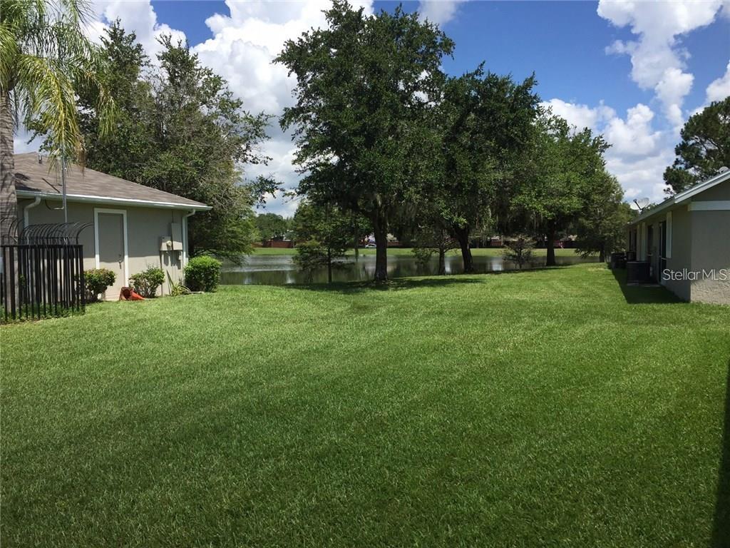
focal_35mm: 29
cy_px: 274
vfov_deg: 48.2
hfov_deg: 61.7
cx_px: 365
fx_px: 612
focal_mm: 4.15
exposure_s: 1/2198
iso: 32
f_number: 2.2
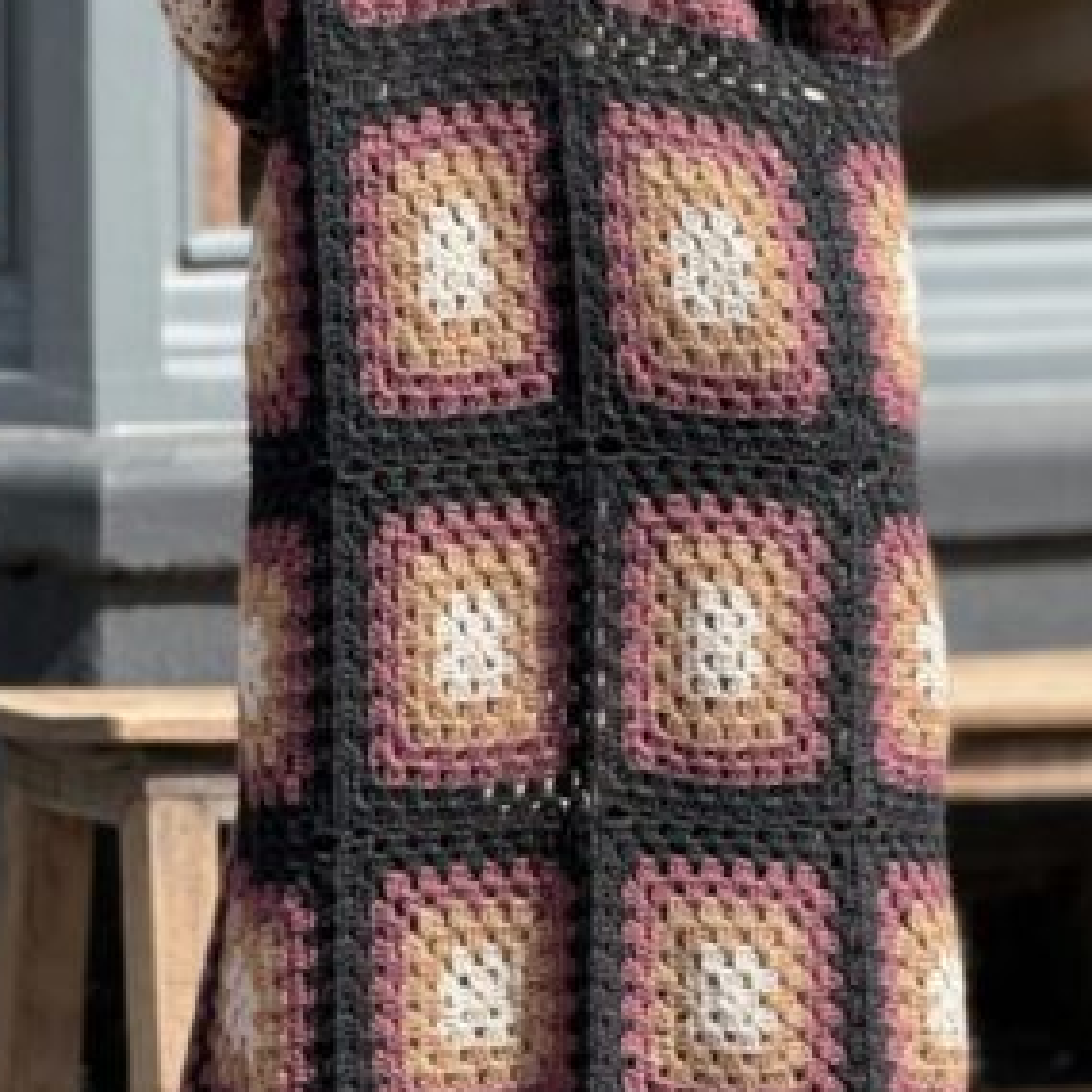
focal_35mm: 298
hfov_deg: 5.9
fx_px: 10636
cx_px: 605
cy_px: 284
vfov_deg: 5.9
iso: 64
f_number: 2.8
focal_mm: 15.66
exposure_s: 1/572
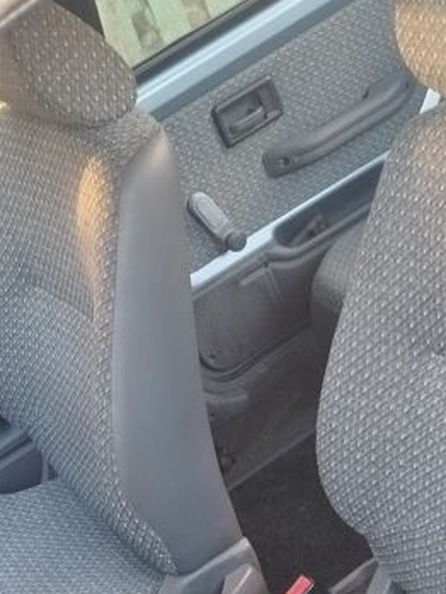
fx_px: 755
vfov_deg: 39.7
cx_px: 206
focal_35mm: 44
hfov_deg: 32.9
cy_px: 536
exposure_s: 1/33.3
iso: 260
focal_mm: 5.89
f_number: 1.89
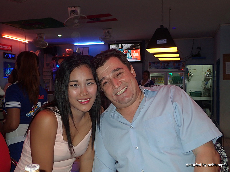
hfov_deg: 52.6
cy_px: 86
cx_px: 115
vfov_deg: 40.7
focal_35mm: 35
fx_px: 233
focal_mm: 6.42
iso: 250
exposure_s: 1/30
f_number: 2.6
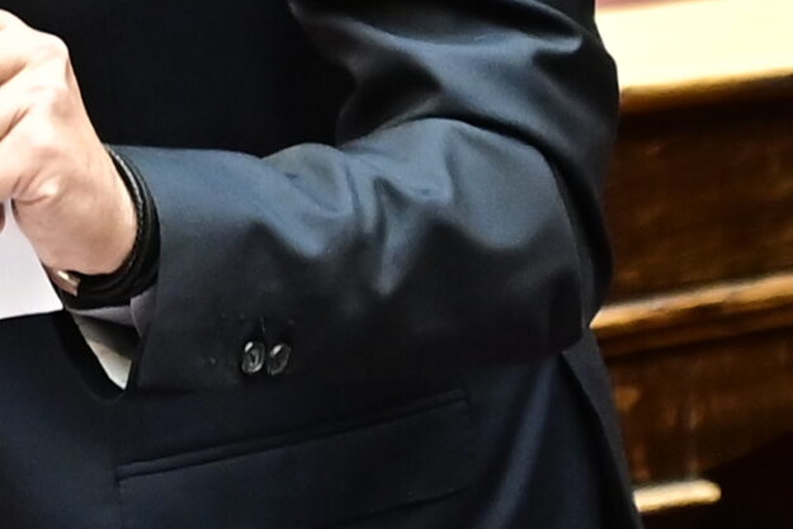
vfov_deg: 1.1
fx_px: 27055
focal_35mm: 1228
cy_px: -195
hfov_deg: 1.7
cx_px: -244
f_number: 2.8
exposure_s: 1/400
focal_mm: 200
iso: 1250
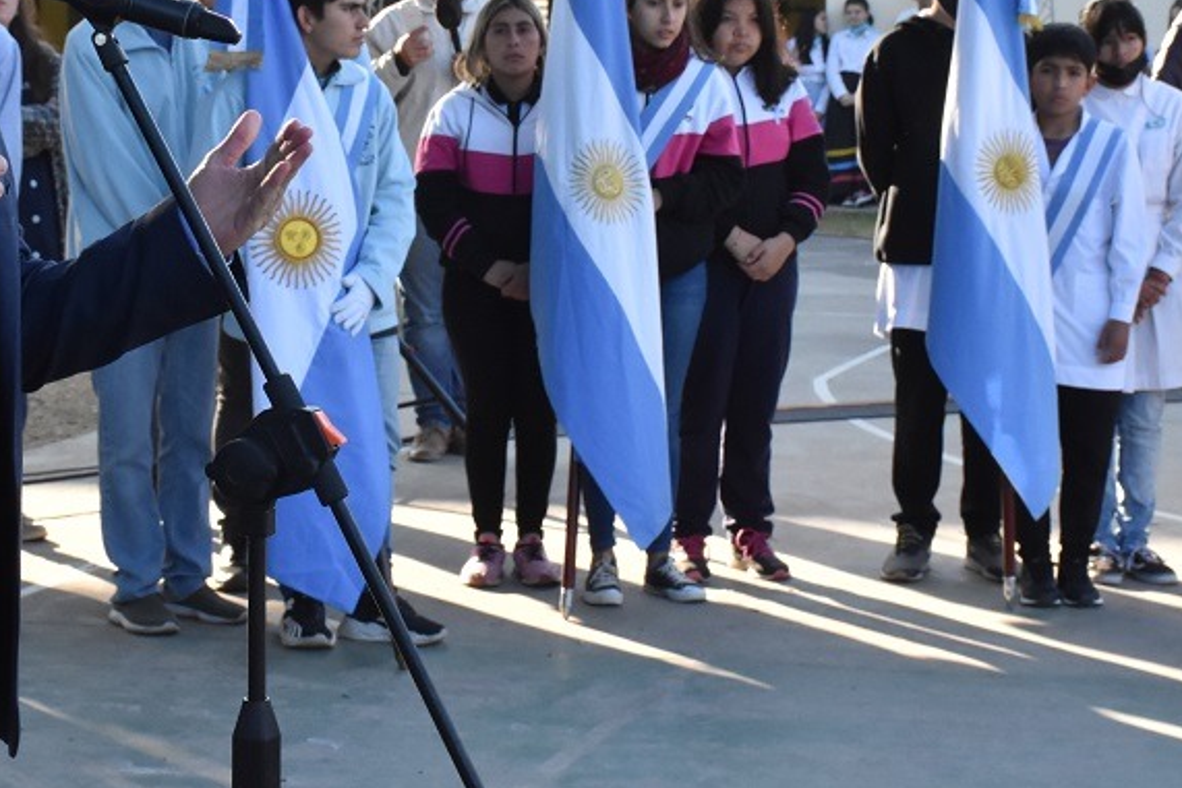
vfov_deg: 13.0
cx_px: 437
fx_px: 3448
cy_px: 194
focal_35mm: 105
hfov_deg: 19.4
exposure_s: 1/500
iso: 2000
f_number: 11
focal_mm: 40
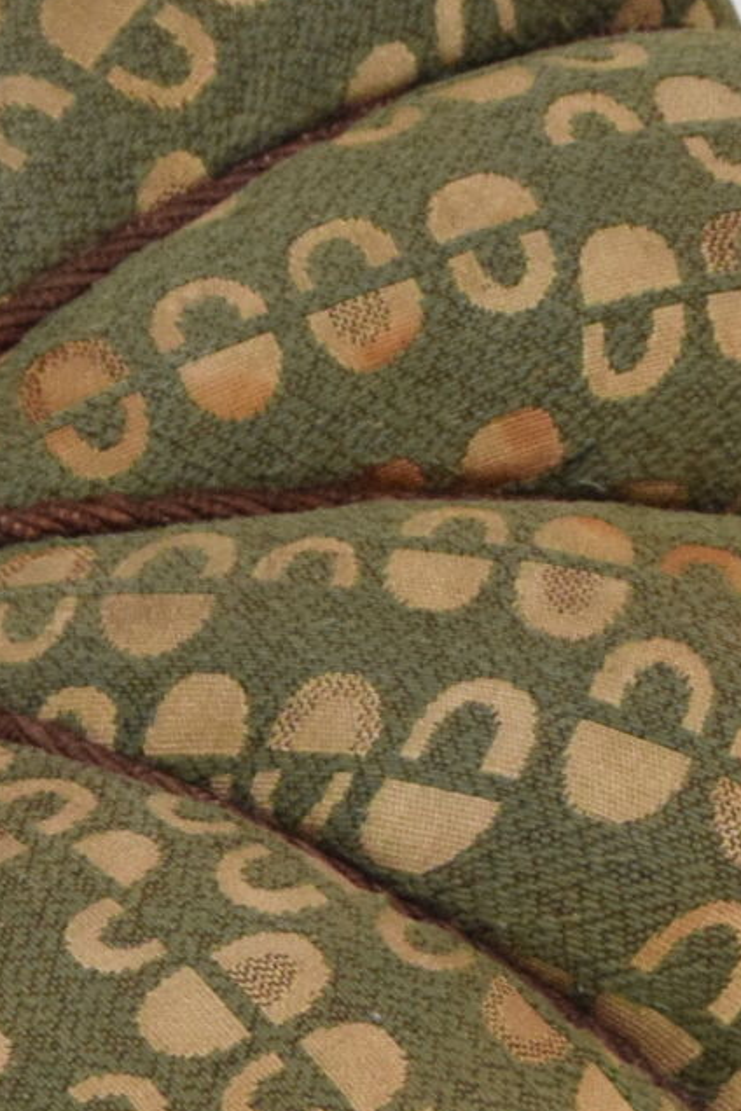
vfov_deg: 5.8
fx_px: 10898
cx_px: -416
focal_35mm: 353
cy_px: 1067
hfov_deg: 3.9
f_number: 7.1
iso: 1600
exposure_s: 1/200
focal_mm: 50
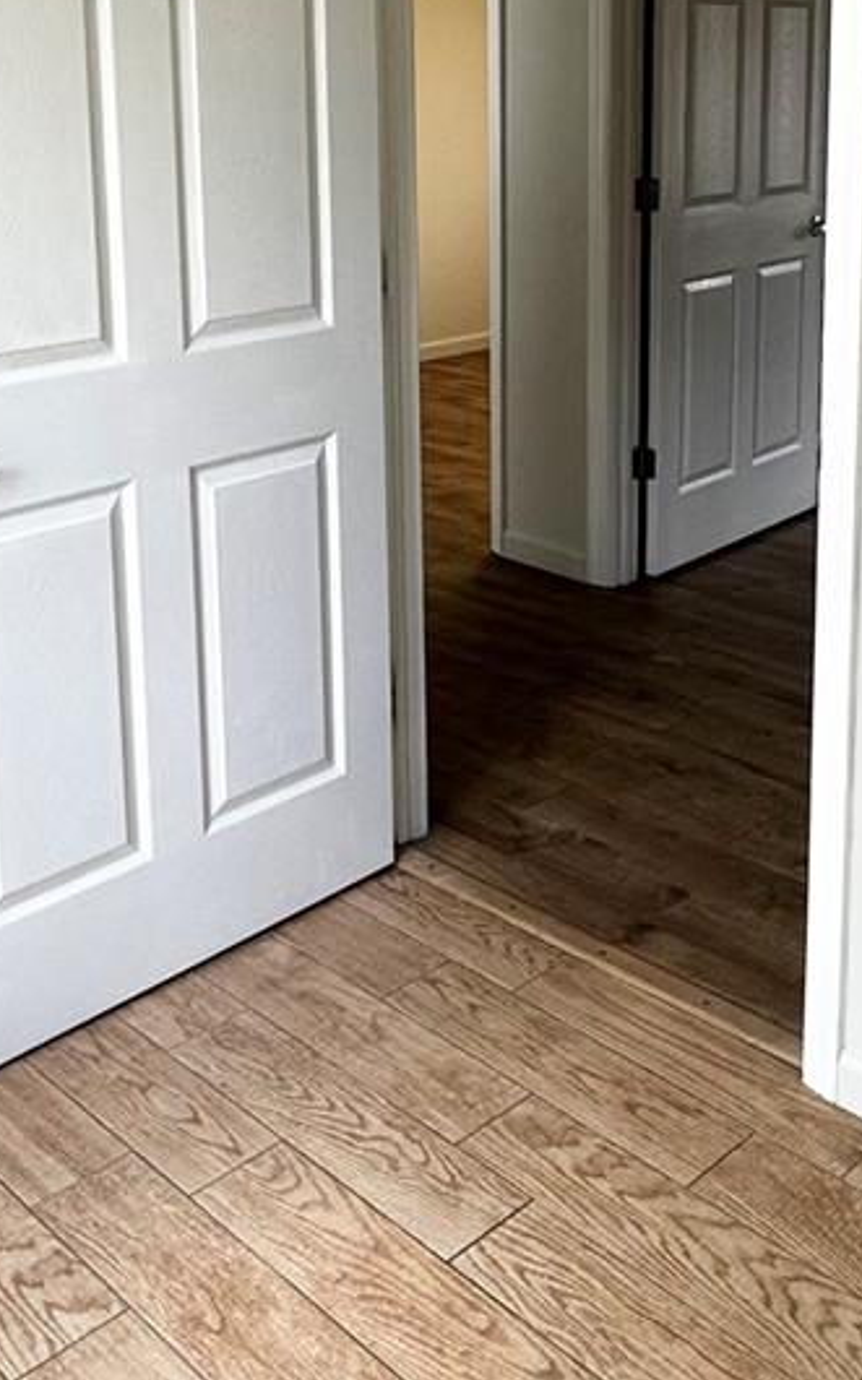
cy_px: 341
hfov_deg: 29.8
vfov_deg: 44.6
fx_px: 1617
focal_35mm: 43
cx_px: 503
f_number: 2.2
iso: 64
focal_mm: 2.22
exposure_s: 1/99
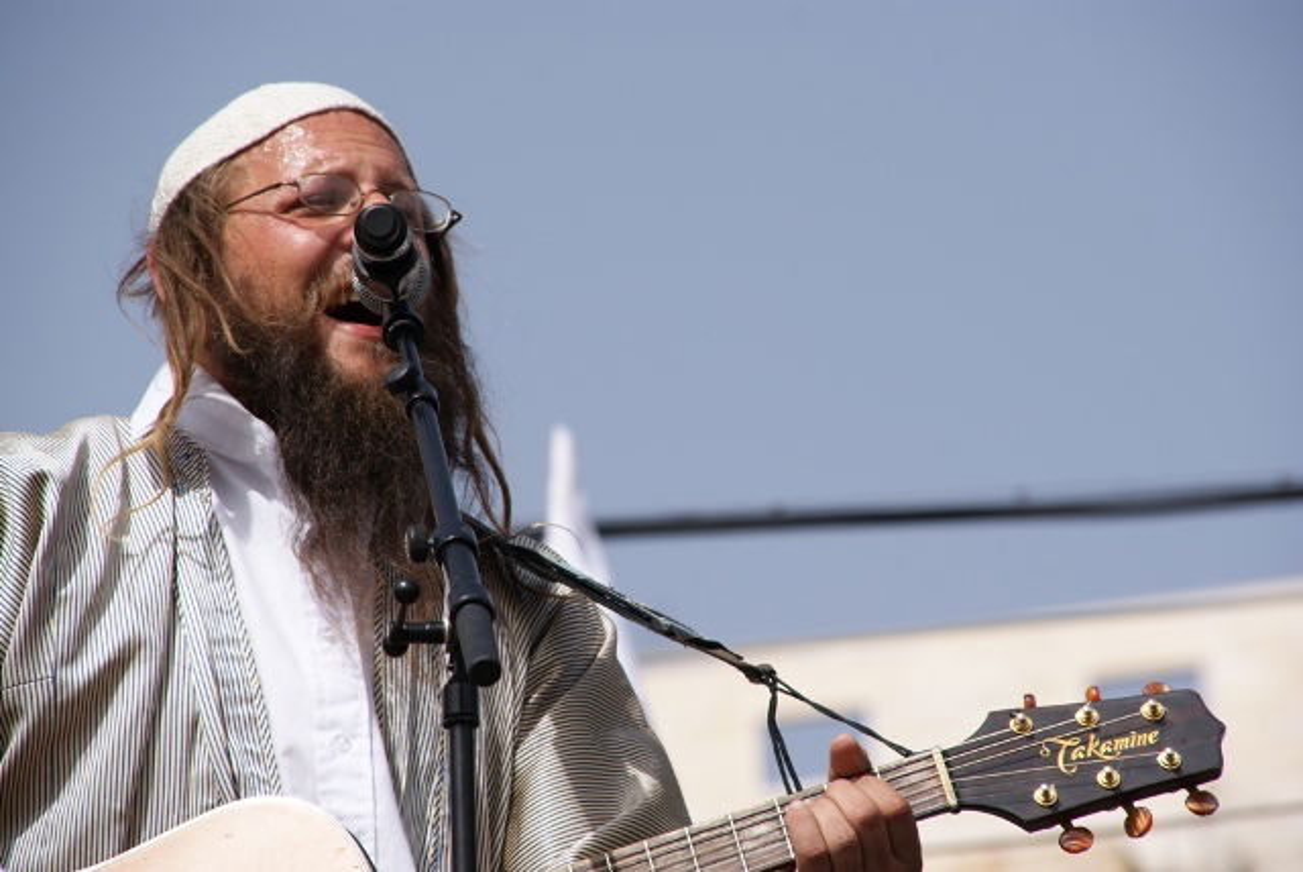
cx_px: 652
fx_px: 10868
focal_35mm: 300
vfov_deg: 4.6
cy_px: 436
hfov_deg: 6.9
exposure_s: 1/400
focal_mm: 200
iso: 100
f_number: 9
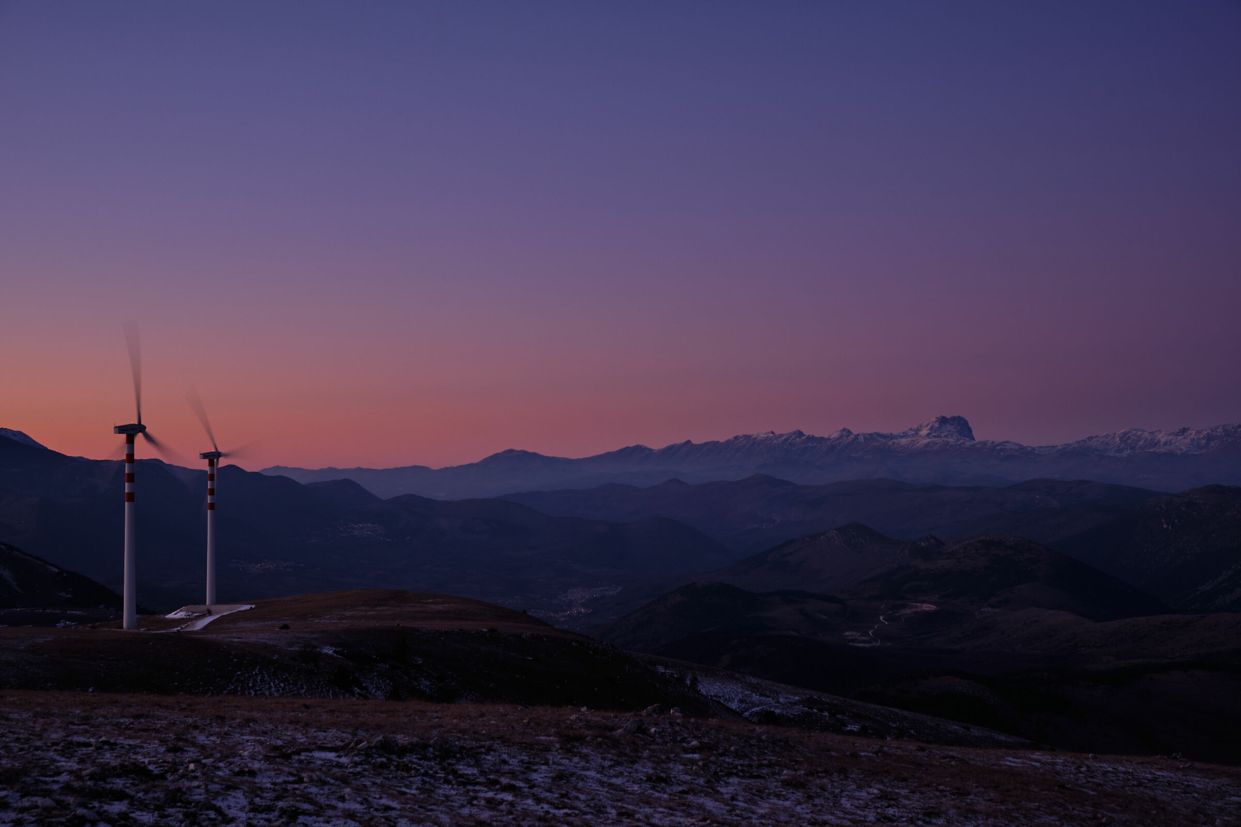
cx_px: 620
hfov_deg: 38.9
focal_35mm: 51
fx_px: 1758
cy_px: 414
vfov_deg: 26.5
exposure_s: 1/8
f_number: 8
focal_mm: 34.3
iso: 200
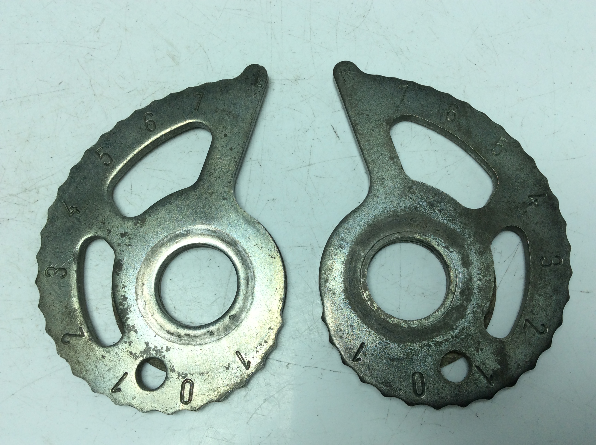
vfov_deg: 44.1
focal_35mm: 32
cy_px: 222
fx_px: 550
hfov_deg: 56.9
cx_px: 298
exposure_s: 1/506
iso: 32
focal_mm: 3.3
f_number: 2.4
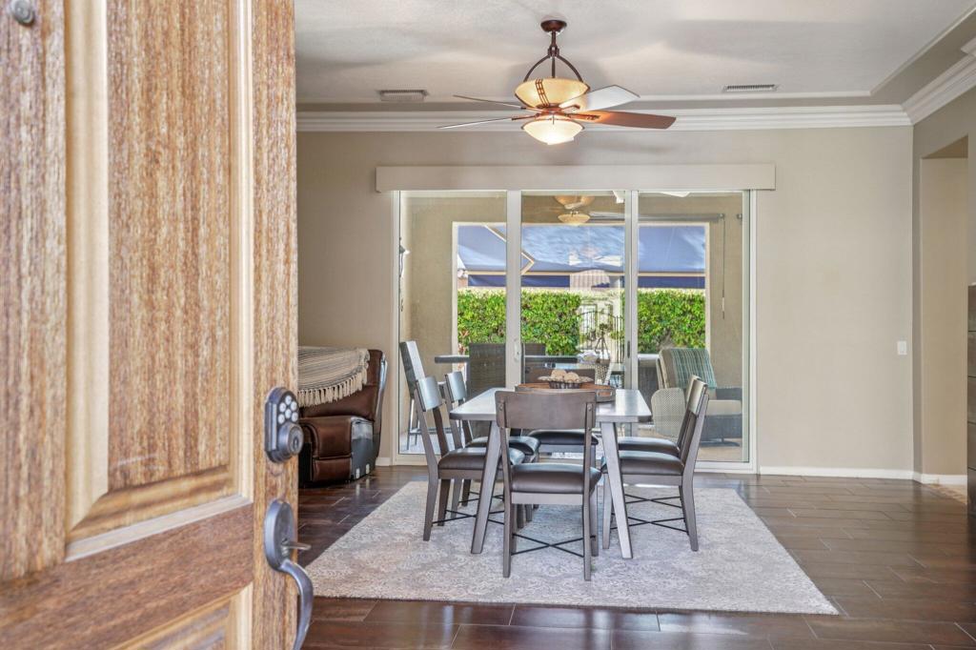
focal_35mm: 35
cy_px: 325
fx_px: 949
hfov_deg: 54.4
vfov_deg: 37.8
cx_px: 488
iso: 400
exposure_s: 1/8
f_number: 8
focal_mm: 35
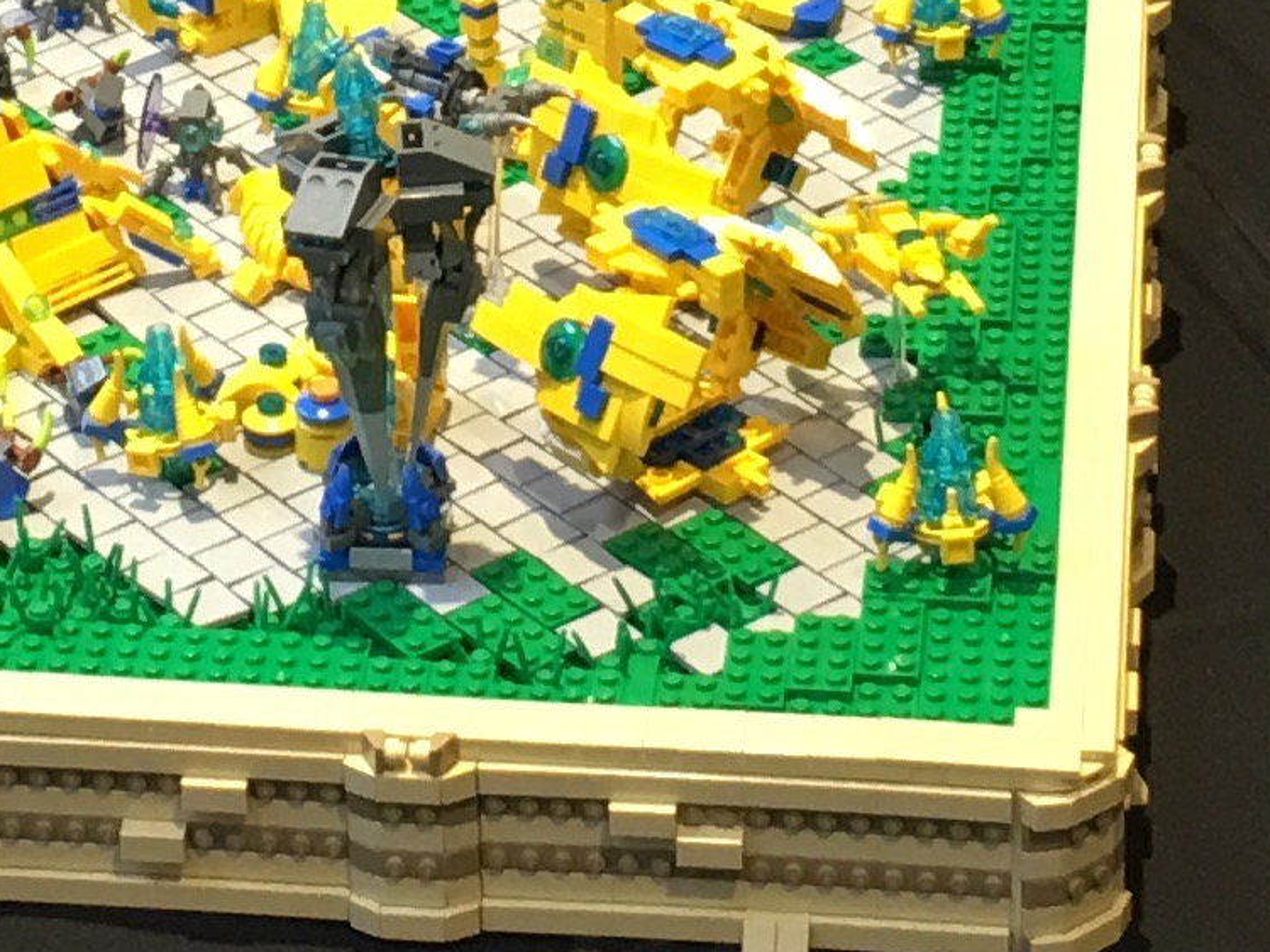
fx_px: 5722
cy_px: -332
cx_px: 369
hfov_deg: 12.6
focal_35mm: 156
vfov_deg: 9.3
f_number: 2.2
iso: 40
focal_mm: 4.15
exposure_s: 1/17
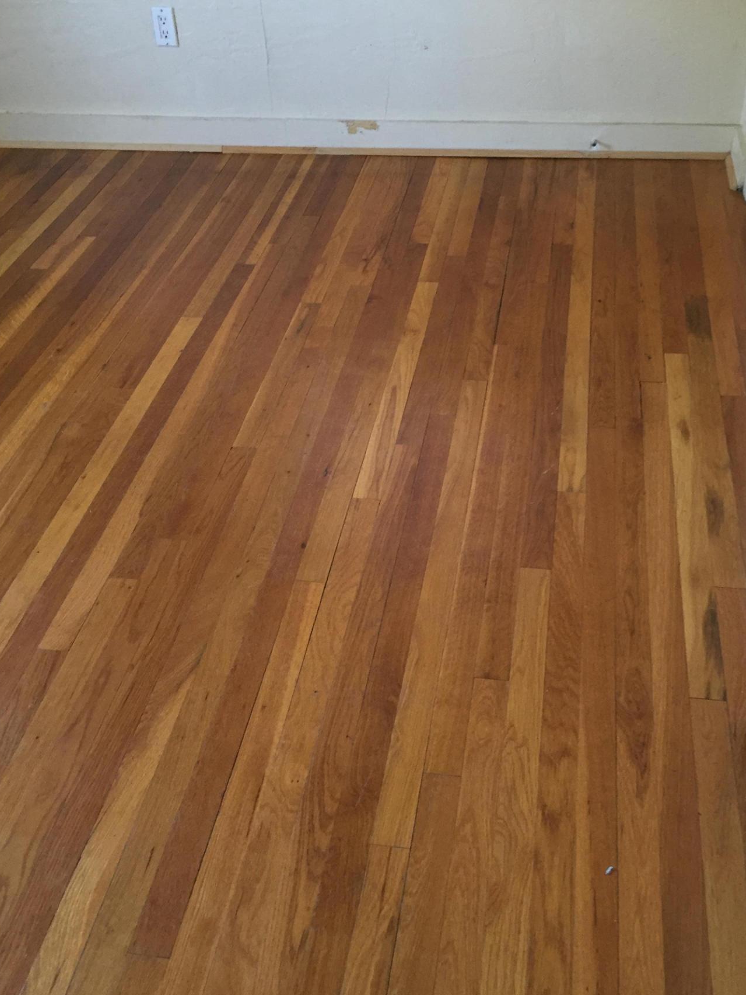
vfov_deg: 54.0
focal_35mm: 34
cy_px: 509
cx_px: 419
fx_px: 977
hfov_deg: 41.7
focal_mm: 4.15
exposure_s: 1/30
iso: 125
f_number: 2.2
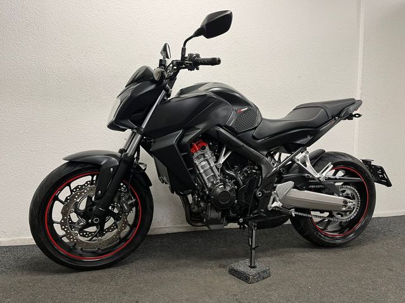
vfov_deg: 53.1
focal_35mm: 26
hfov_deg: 67.3
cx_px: 202
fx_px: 304
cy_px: 152
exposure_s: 1/50
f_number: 1.6
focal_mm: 5.1
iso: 100
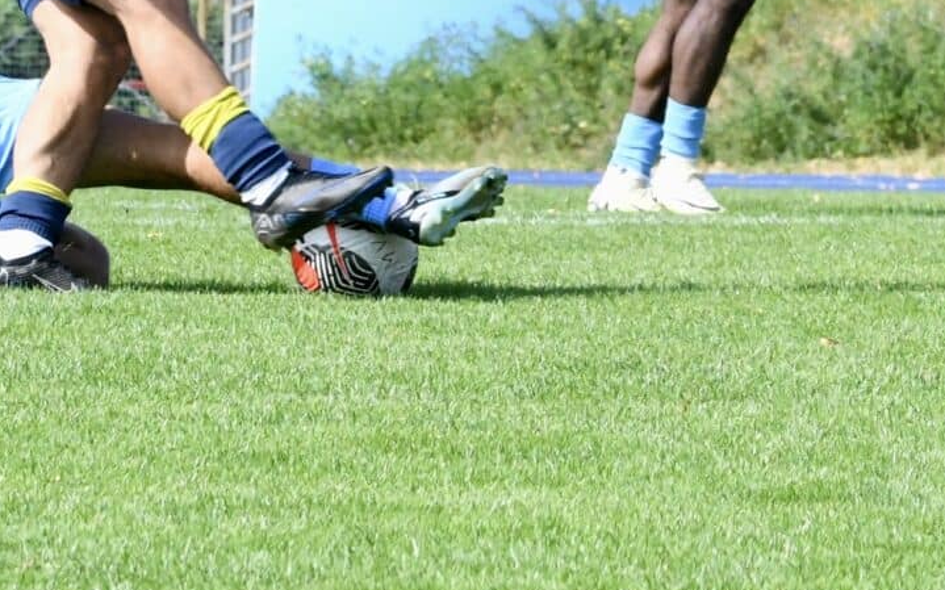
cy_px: -238
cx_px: -150
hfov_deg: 5.3
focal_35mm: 392
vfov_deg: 3.3
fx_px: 10093
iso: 2000
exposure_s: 1/1600
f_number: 10
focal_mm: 135
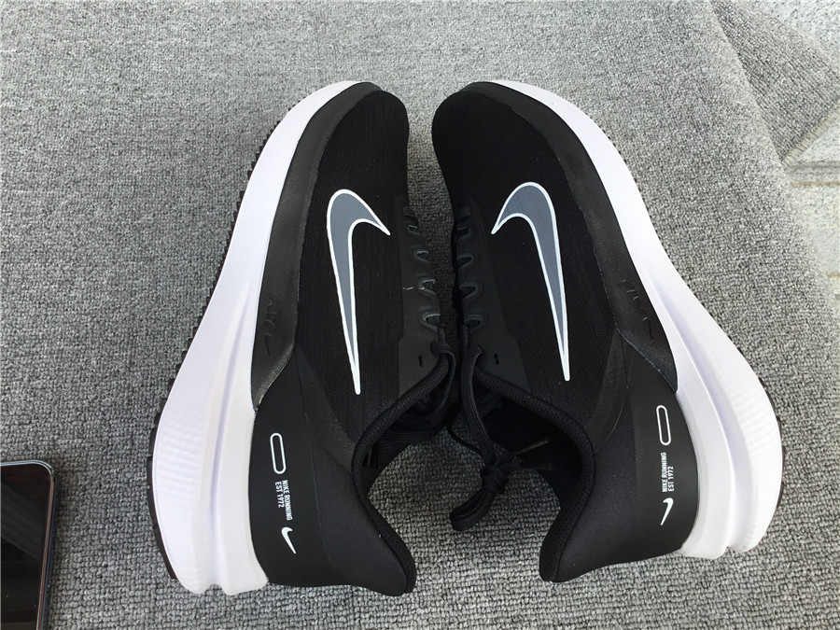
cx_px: 420
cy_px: 315
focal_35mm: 31
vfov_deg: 45.4
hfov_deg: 58.4
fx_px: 752
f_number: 2.4
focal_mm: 3.3
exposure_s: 1/251
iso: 25
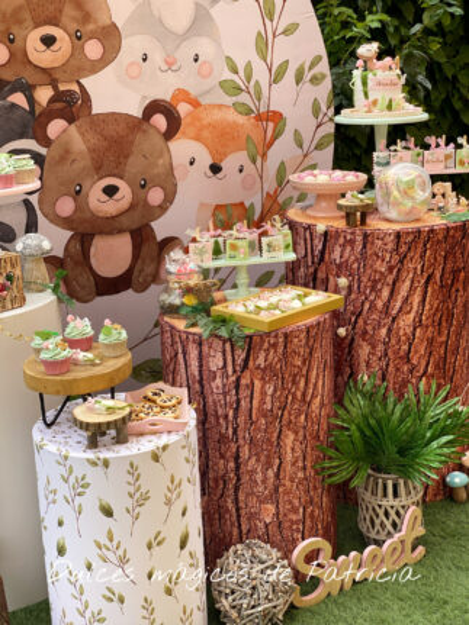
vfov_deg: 36.8
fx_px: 940
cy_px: 312
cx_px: 234
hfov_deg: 28.0
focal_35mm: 52
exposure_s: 1/421
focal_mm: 6
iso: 20
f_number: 2
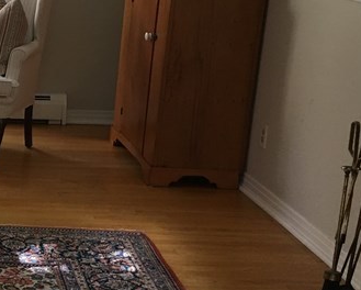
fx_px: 941
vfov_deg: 17.5
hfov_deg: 19.0
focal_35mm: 88
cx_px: -187
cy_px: 140
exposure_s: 1/15
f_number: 2.2
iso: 40
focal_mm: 4.15
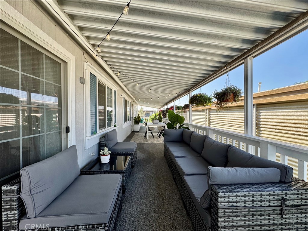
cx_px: 154
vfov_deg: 85.7
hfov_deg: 102.1
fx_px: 125
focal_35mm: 14
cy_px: 116
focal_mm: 2.22
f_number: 2.2
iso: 40
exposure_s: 1/338
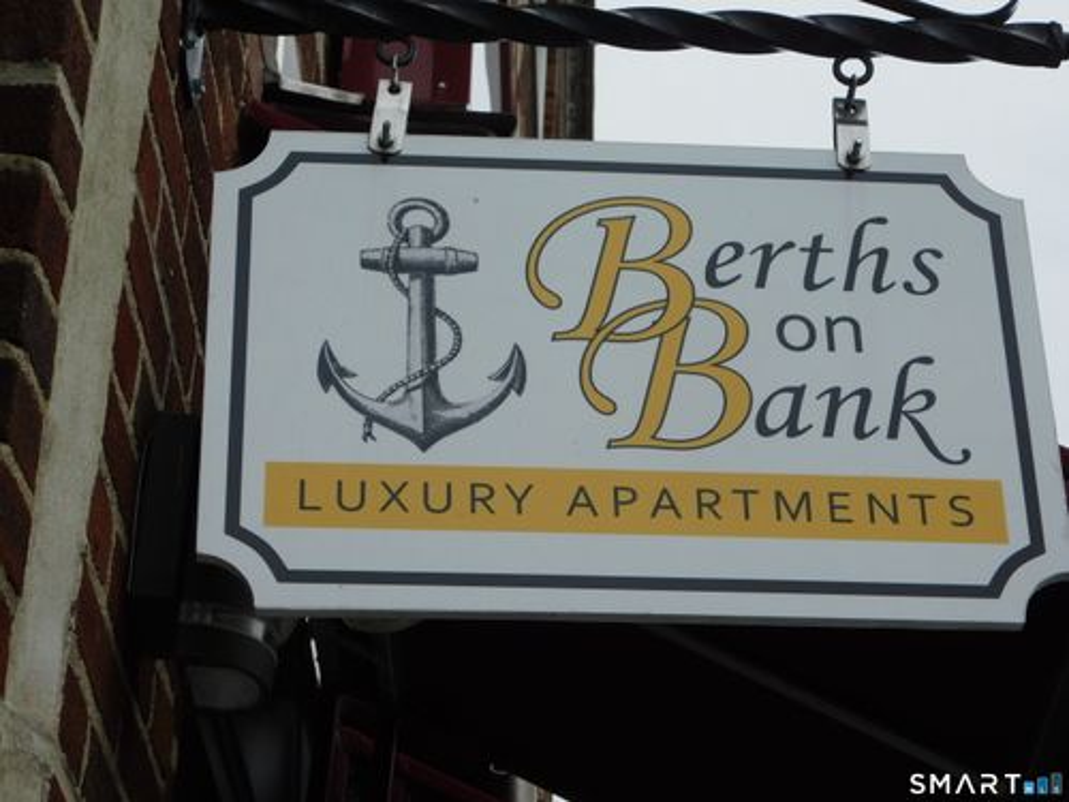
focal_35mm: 91
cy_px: 401
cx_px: 534
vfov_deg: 16.2
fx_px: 2810
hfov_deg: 21.5
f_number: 4.5
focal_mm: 16.1
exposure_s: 1/1250
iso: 125
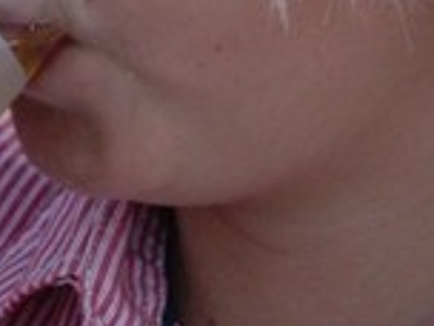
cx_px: 51
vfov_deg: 7.7
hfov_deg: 10.4
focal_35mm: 189
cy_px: -189
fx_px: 2370
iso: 70
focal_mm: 6.7
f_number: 2.9
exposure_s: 1/78.3
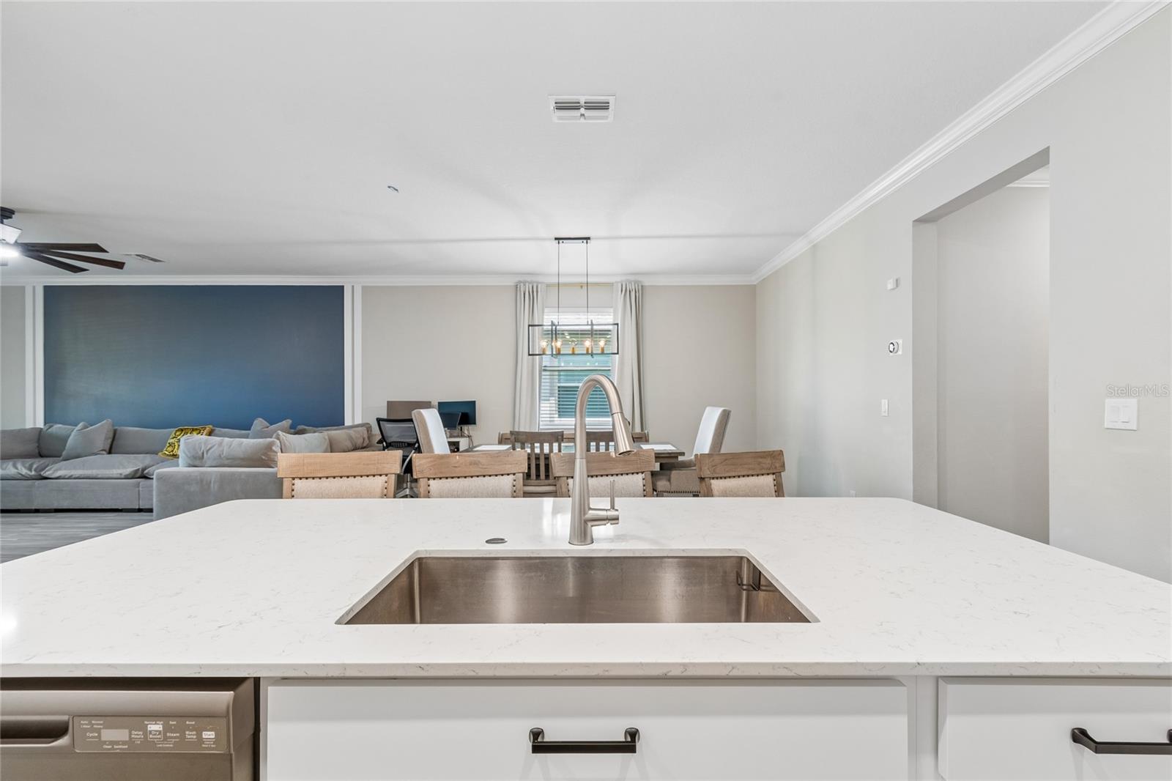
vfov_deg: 77.3
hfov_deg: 100.4
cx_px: 586
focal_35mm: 15
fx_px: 488
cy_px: 390
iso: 100
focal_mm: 10
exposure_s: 1/1.67
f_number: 7.1
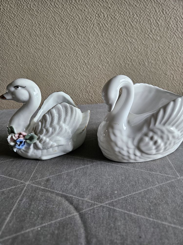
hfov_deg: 58.9
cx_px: 92
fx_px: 162
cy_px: 122
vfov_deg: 73.9
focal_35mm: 23
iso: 250
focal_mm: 5.4
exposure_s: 1/100
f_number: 1.8
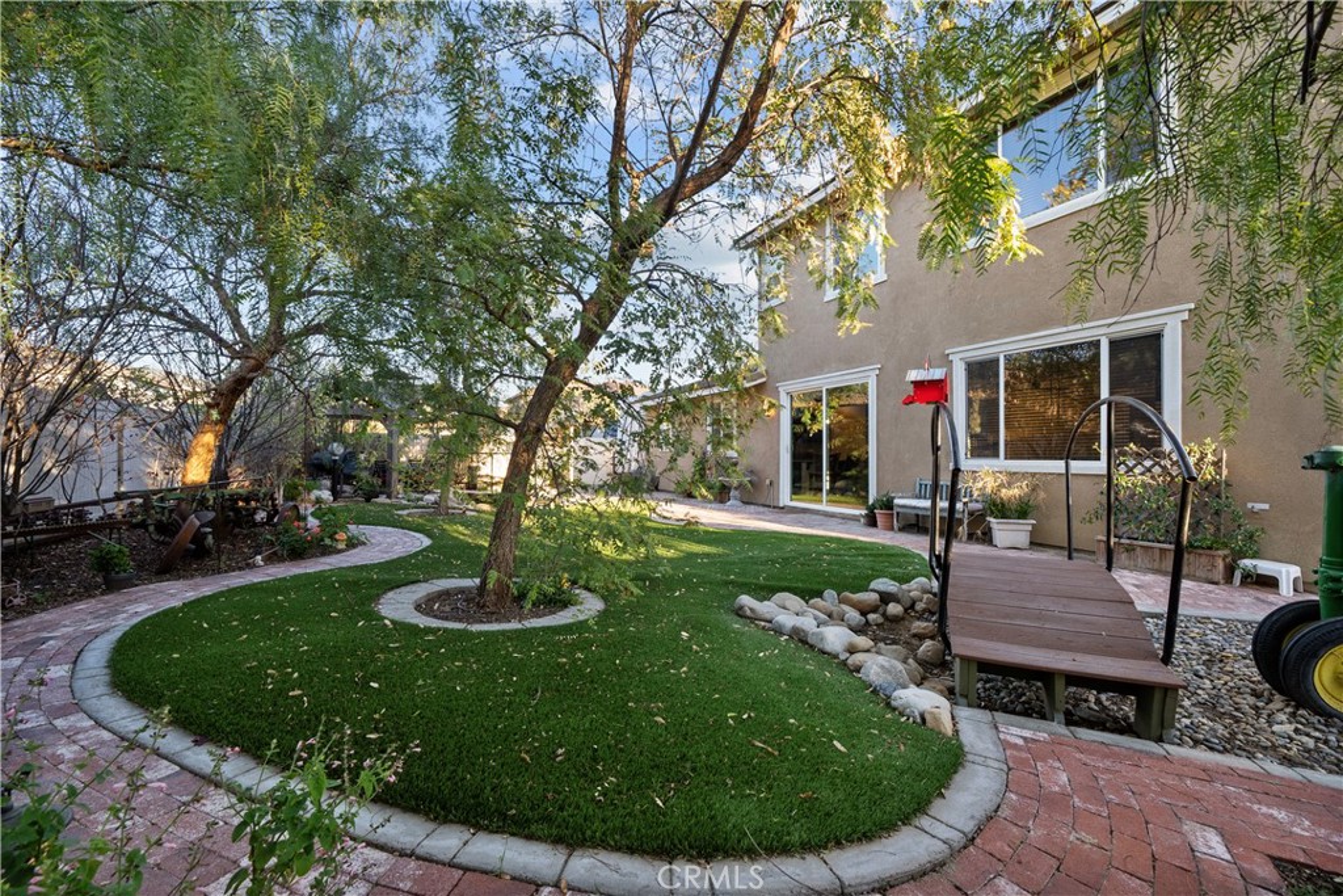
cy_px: 448
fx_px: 522
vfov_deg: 81.2
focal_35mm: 14
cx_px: 672
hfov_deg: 104.2
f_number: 9
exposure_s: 1/10
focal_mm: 14
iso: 250
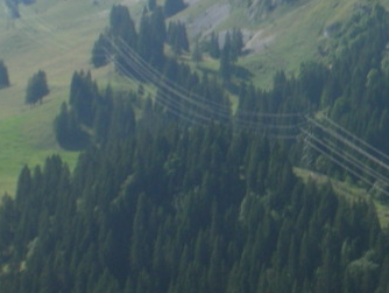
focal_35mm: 141
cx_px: 458
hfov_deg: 13.6
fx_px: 1586
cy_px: 16
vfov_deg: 10.5
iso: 50
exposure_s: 1/60.1
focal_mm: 7.7
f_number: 9.9
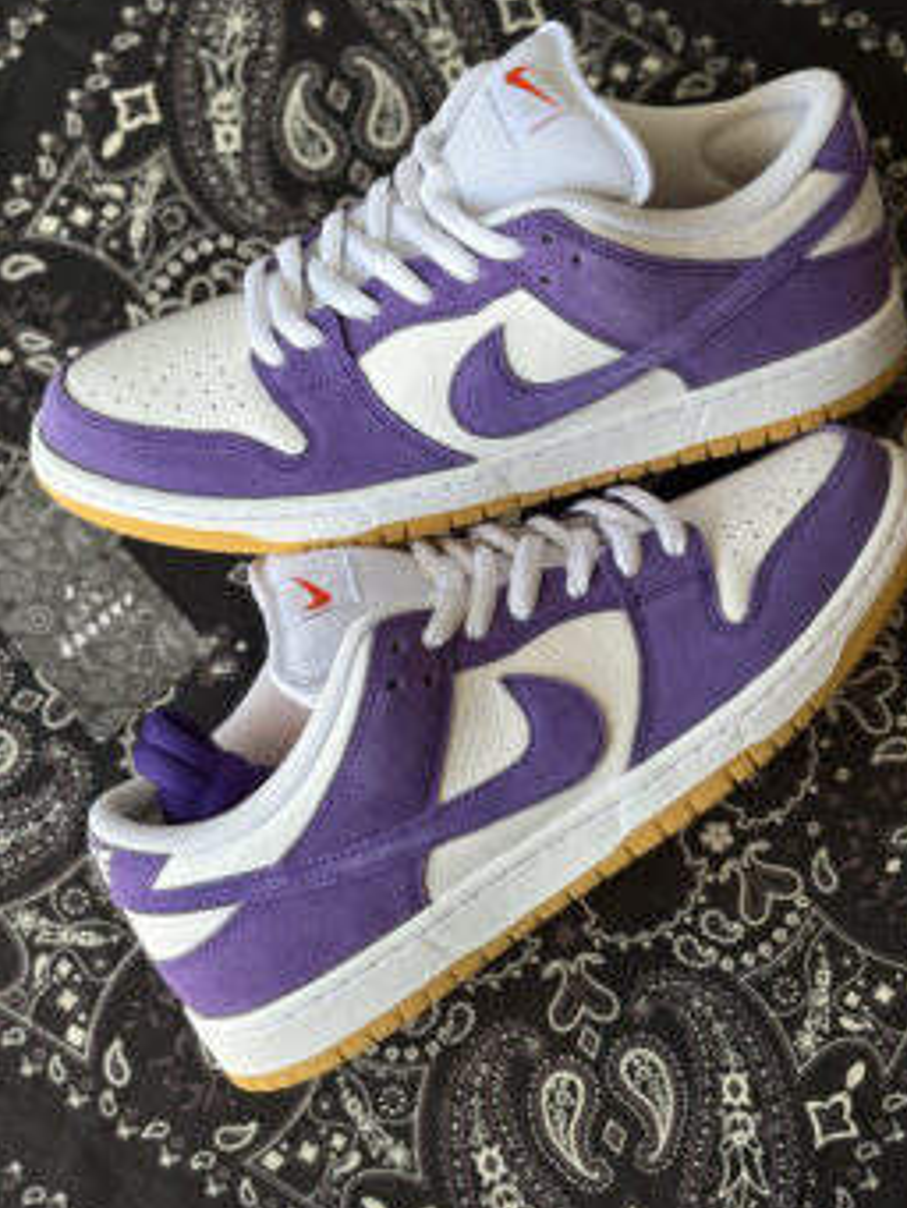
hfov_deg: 24.0
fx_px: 2130
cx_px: 500
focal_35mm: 61
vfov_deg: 31.6
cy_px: 546
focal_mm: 5.96
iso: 32
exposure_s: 1/284
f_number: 1.6
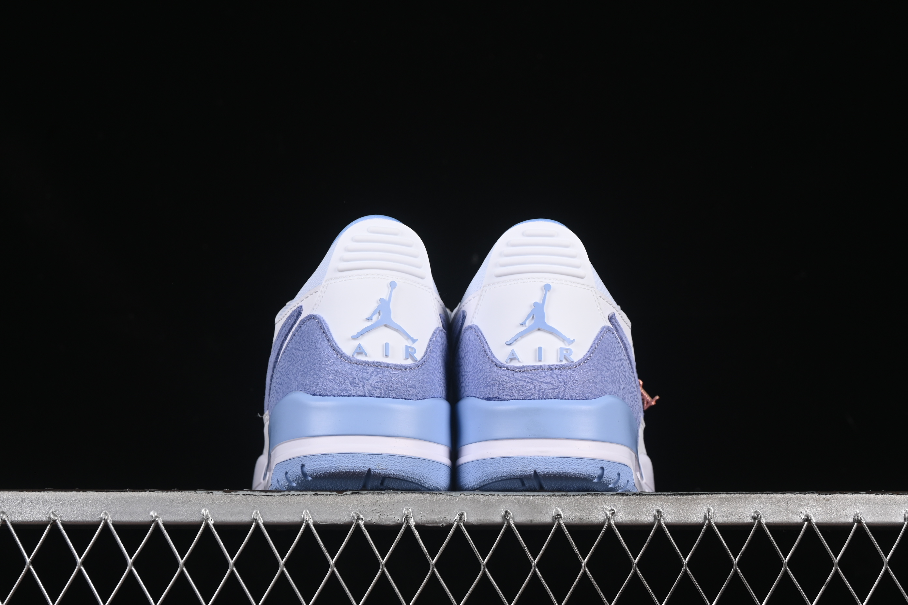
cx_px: 454
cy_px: 302
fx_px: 1892
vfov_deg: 18.2
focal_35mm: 75
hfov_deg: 27.0
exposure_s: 1/80
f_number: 8
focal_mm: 50
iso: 160
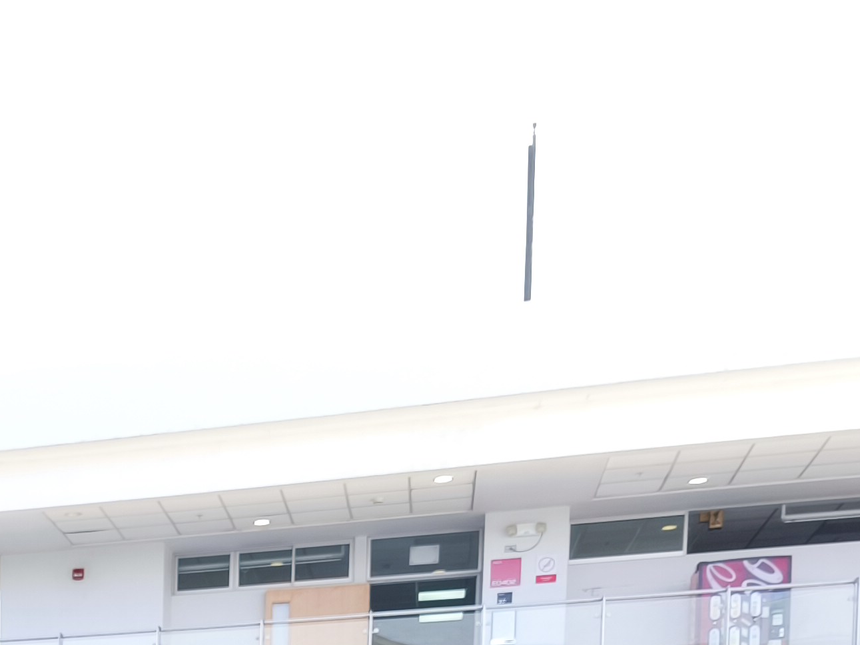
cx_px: -262
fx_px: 1813
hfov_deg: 23.5
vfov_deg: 17.7
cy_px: 1023
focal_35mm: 73
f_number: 1.7
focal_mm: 5.35
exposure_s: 1/302
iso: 80
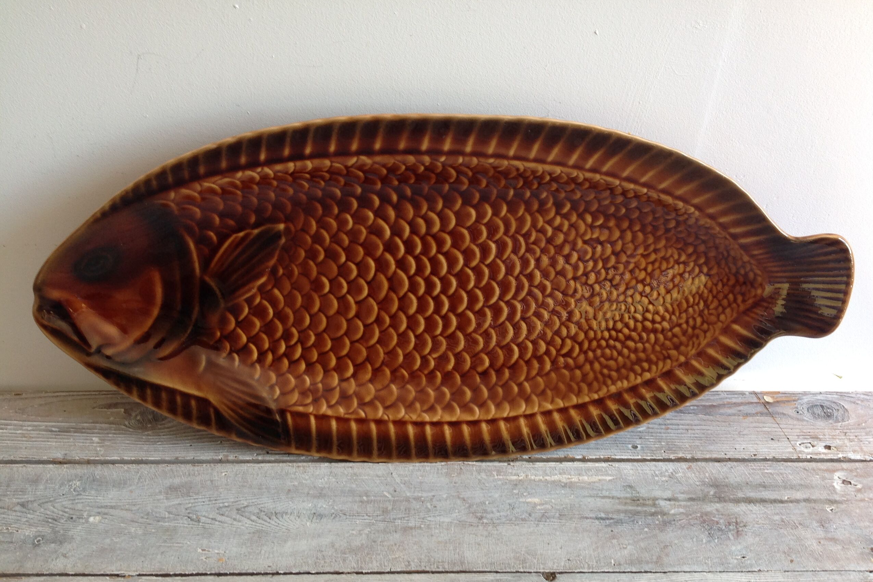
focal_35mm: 37
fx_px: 897
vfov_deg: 35.9
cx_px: 444
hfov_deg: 51.9
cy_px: 307
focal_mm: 4.28
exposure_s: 1/30
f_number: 2.4
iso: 50
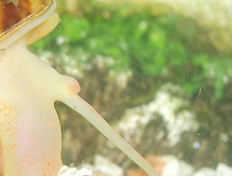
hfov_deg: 22.9
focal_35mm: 80
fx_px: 538
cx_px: -22
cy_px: 82
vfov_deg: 18.6
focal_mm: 5.8
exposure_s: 1/45
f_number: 2.8
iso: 100
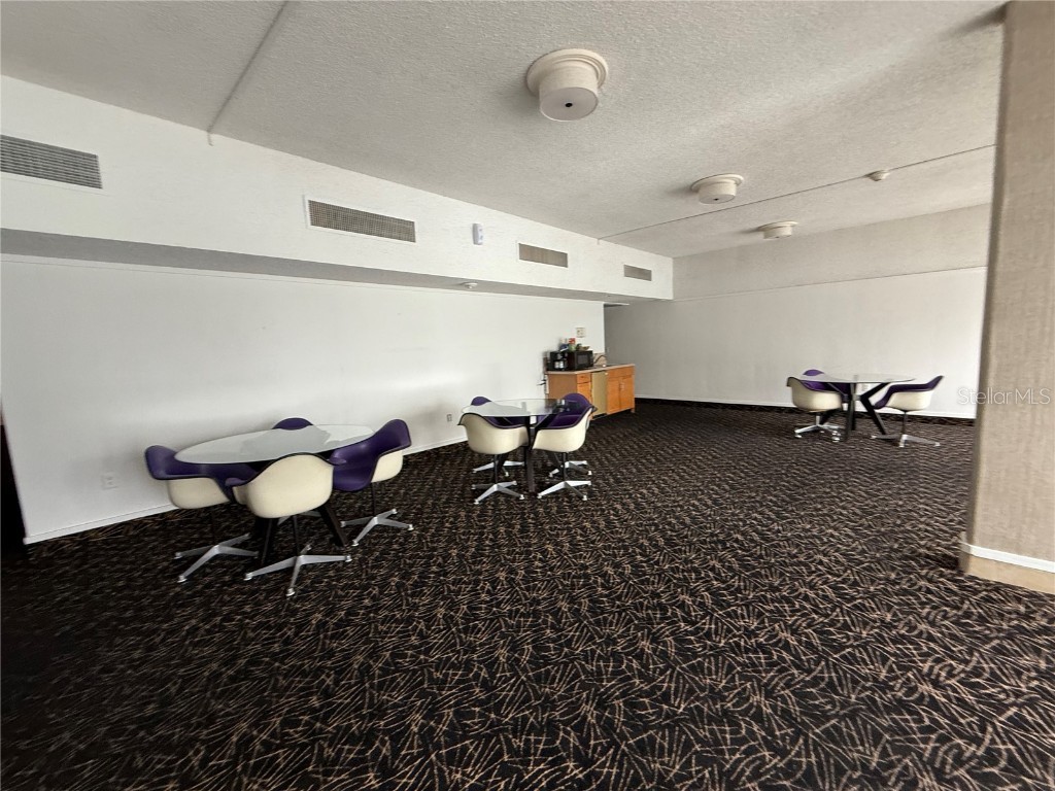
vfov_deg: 85.7
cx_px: 528
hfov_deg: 102.1
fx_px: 427
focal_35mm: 14
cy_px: 396
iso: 200
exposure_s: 1/99
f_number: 2.2
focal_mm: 2.22
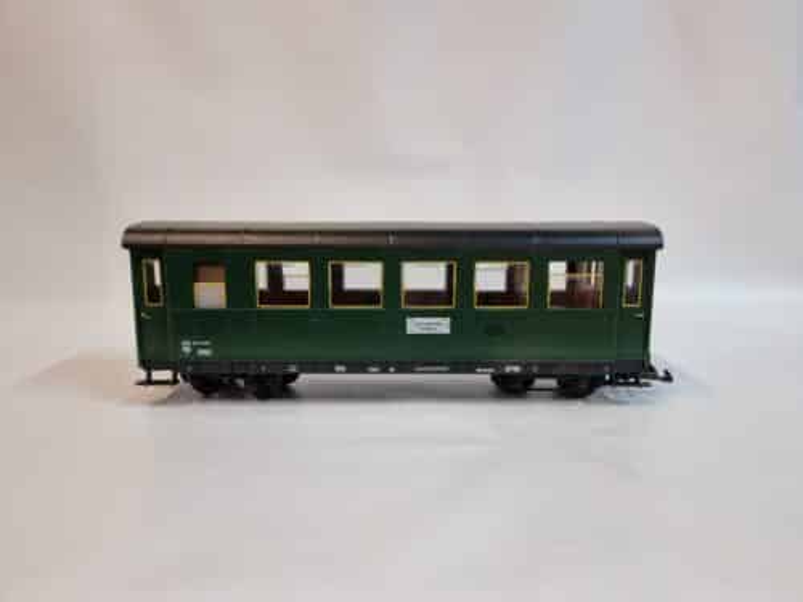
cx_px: 402
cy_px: 301
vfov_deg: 56.8
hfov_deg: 71.6
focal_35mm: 24
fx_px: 557
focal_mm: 6.7
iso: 200
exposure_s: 1/100
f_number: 1.8
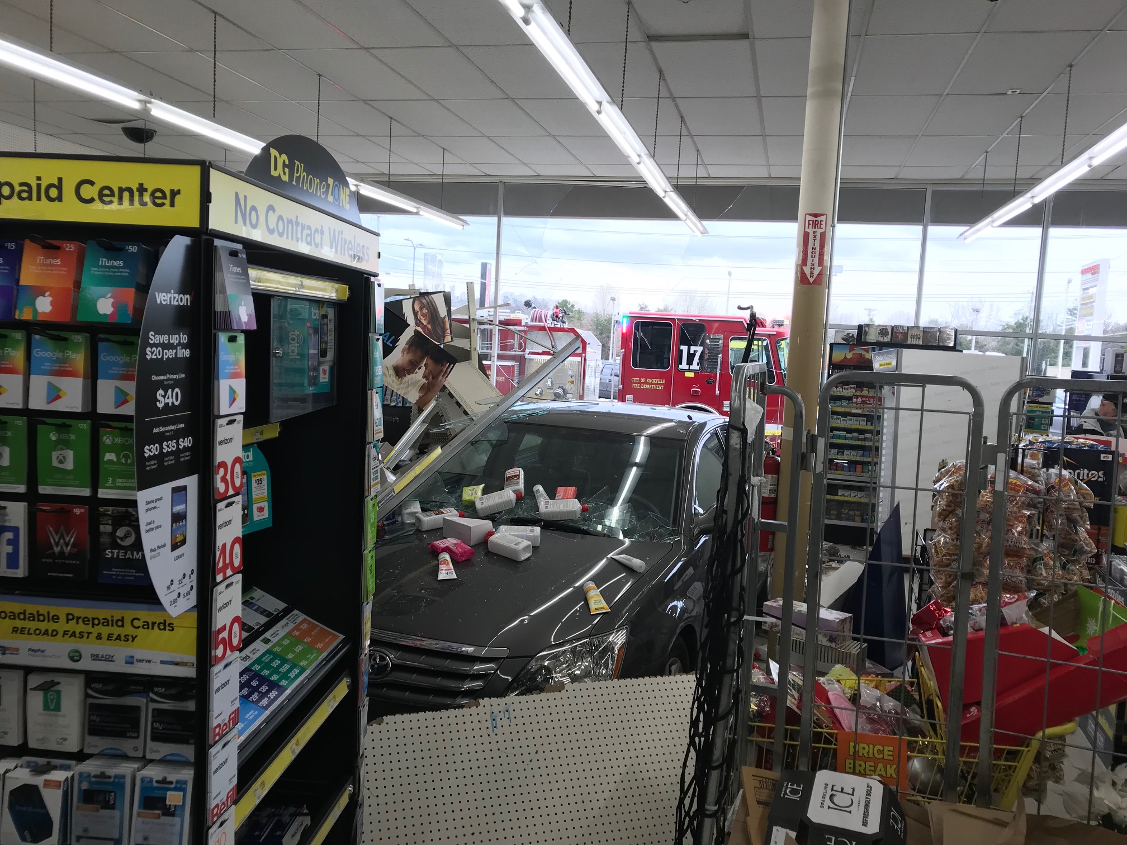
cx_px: 564
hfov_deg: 63.4
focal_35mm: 28
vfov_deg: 49.7
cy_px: 422
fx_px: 912
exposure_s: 1/60
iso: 25
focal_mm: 3.99
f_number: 1.8
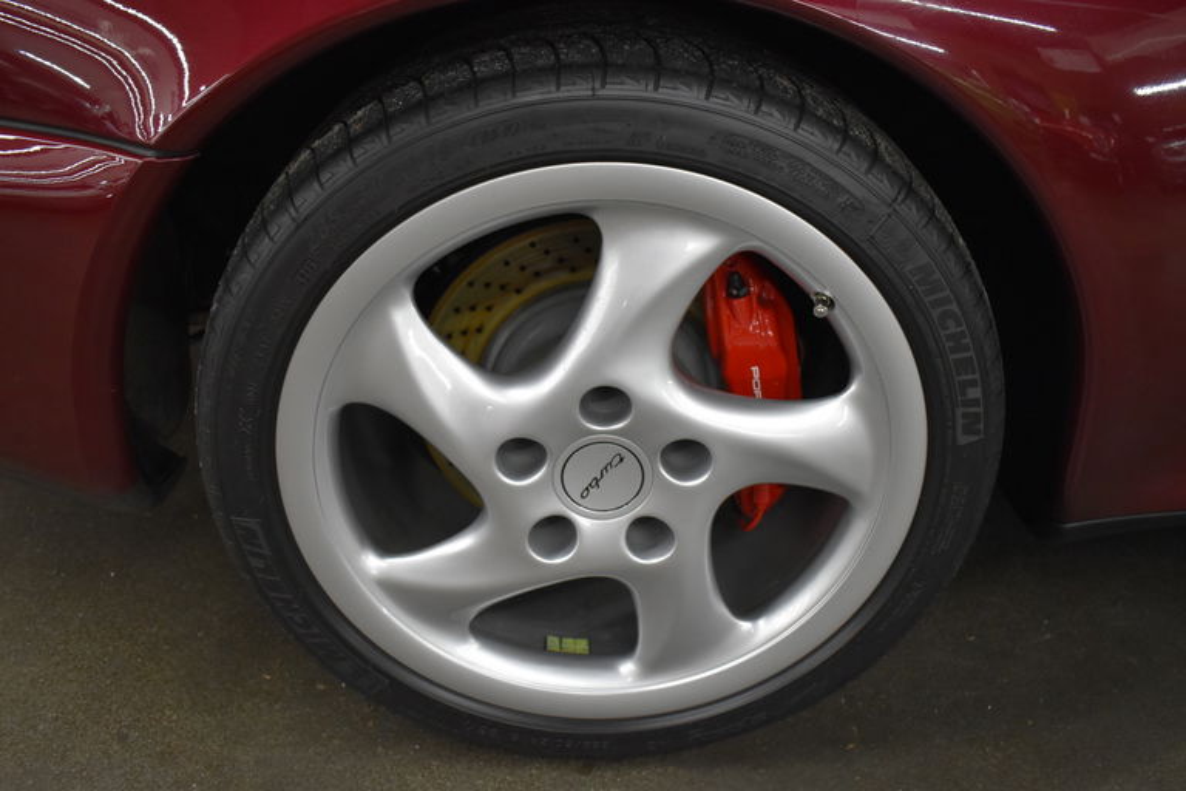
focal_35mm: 34
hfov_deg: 55.1
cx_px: 593
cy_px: 396
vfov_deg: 38.4
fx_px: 1136
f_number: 3.8
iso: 1600
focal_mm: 23
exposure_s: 1/125
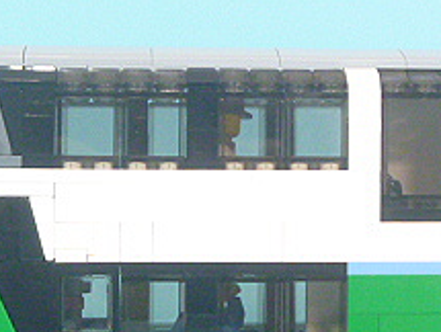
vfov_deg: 14.2
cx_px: 135
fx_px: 1327
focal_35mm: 104
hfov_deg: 18.8
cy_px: 271
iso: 400
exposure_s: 1/15
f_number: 3.5
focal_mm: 6.3
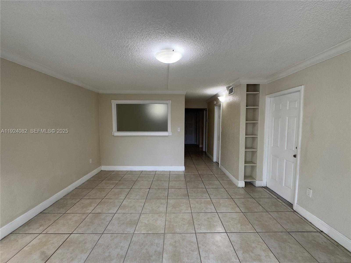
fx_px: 142
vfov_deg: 85.7
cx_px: 176
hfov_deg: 102.1
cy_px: 132
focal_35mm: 14
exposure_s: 1/99
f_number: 2.2
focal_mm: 2.22
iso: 100
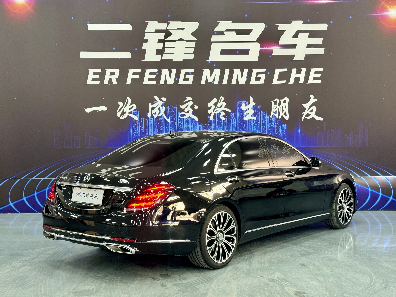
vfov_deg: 30.3
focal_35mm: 48
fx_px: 549
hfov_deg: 39.7
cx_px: 198
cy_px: 148
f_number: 1.78
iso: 125
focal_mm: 6.76
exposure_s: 1/50
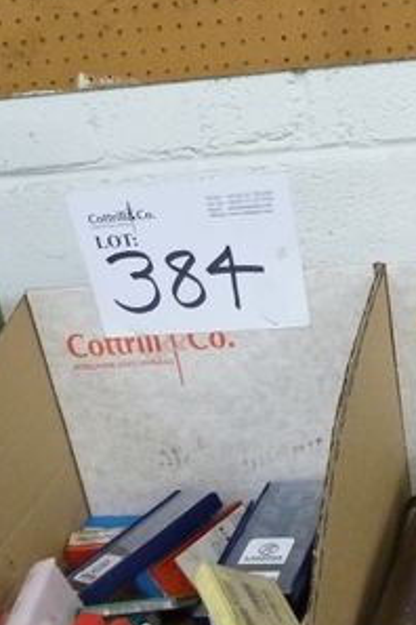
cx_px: 382
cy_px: 480
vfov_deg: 34.8
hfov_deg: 23.5
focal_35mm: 56
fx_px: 971
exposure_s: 1/30
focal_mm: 4.1
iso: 400
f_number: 3.3
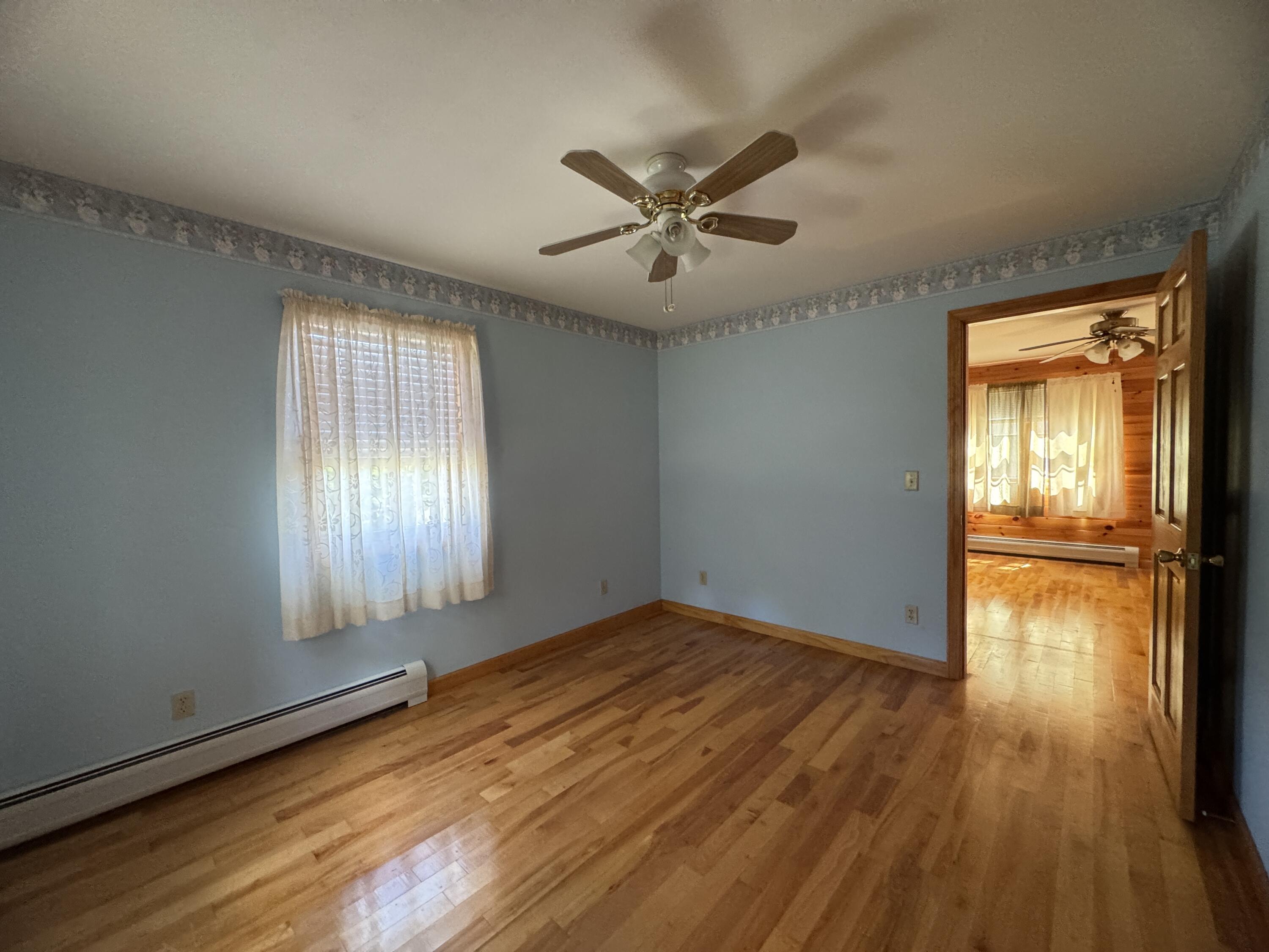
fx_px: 513
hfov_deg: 102.1
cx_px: 634
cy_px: 476
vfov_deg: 85.7
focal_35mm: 14
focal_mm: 2.22
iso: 500
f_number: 2.2
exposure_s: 1/60
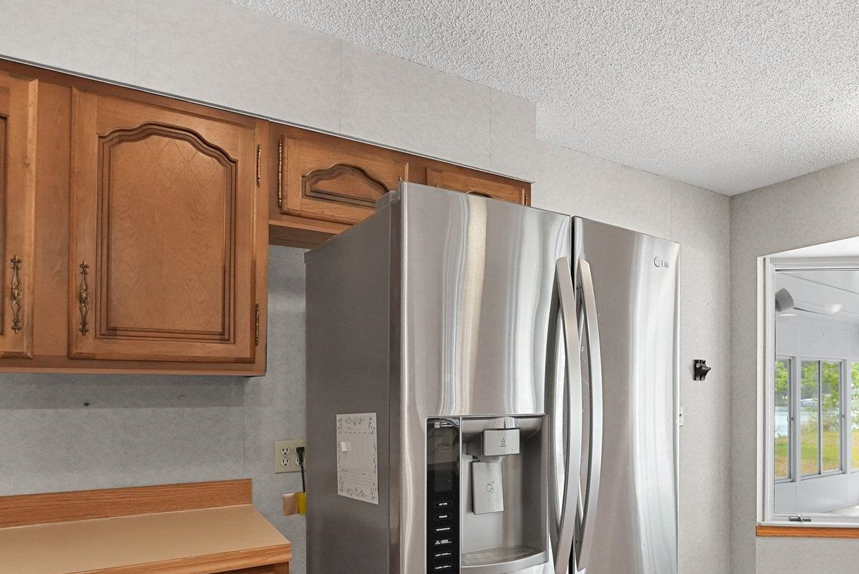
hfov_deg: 70.6
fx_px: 573
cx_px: 600
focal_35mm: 24
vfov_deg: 52.0
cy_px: 391
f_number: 4.5
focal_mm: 14
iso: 4000
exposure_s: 1/125
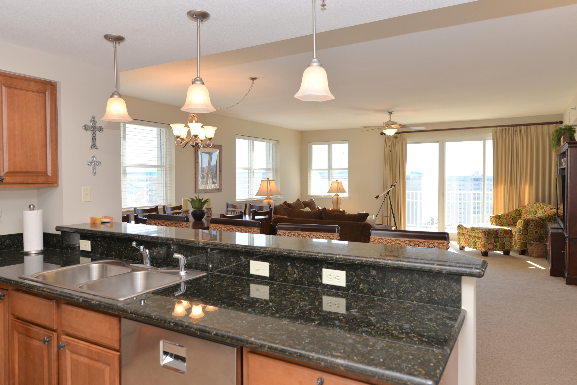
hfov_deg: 73.7
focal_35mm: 24
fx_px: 385
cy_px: 192
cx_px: 288
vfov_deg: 53.2
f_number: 4.5
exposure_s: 1/80
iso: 200
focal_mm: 24
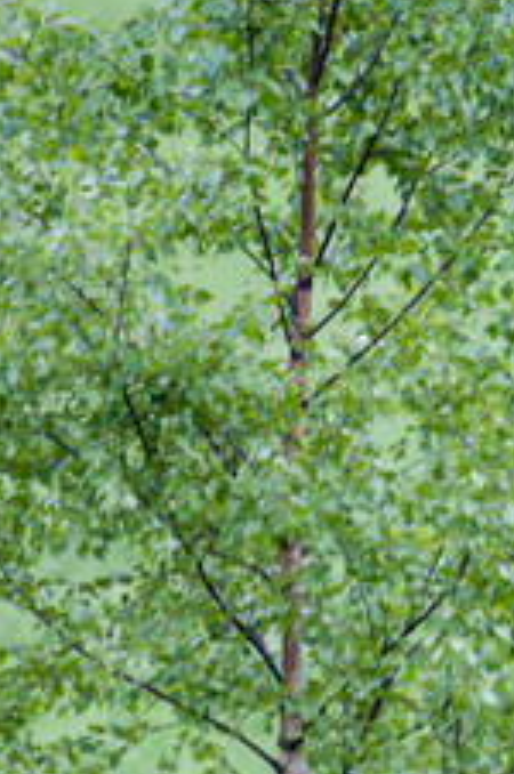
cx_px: 690
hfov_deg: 0.6
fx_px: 47516
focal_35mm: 2212
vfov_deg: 0.9
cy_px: 733
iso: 2000
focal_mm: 500
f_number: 4
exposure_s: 1/100
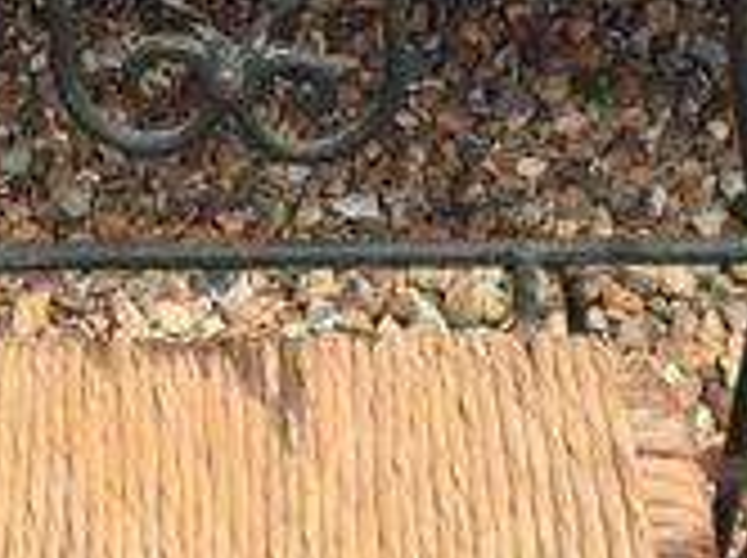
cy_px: -81
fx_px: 2413
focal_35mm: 112
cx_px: 148
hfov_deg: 17.4
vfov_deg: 12.9
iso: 25
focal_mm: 4.15
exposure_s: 1/855
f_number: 2.2
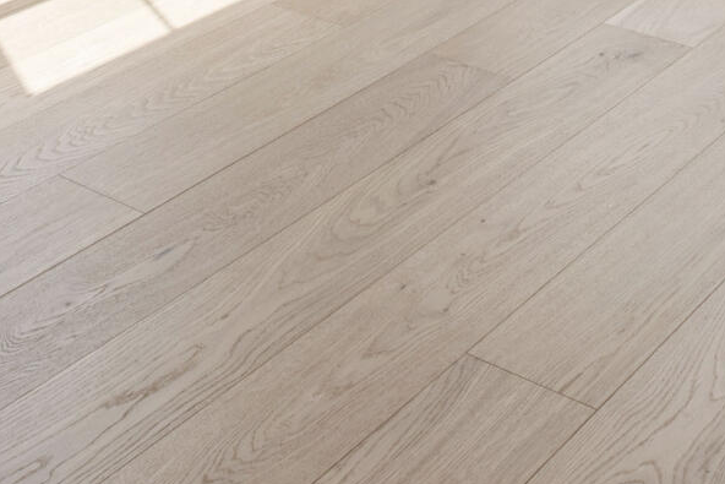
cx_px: 434
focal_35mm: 76
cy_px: -658
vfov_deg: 13.5
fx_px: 1531
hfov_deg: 26.6
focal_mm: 10
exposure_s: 1/15
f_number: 8
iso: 100
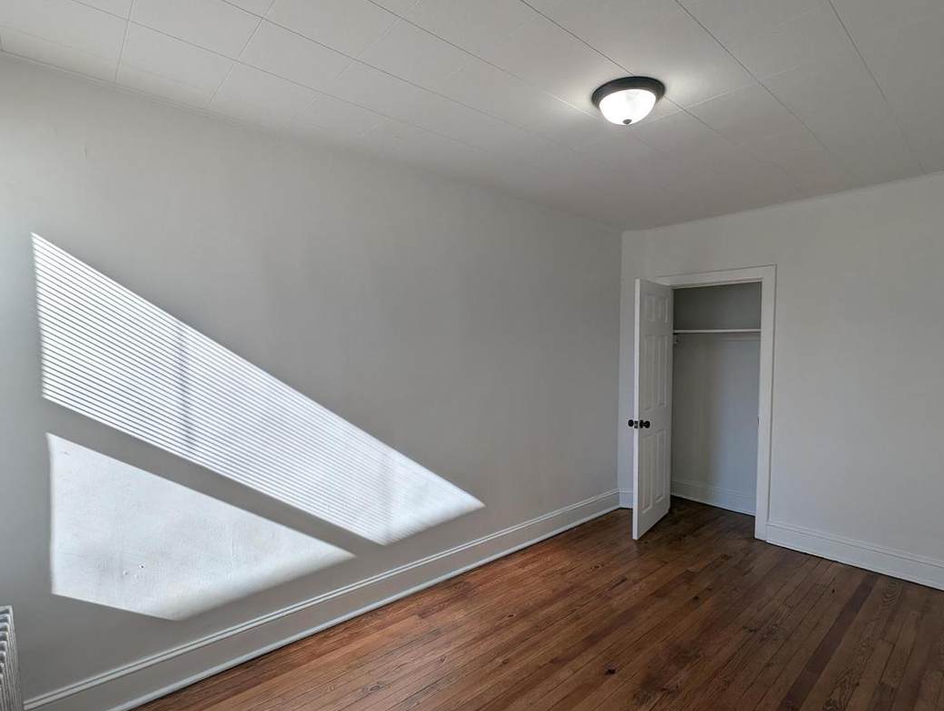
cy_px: 378
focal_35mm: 16
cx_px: 507
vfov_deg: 78.2
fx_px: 437
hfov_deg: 94.2
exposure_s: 1/311
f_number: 2.2
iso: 48
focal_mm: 1.95
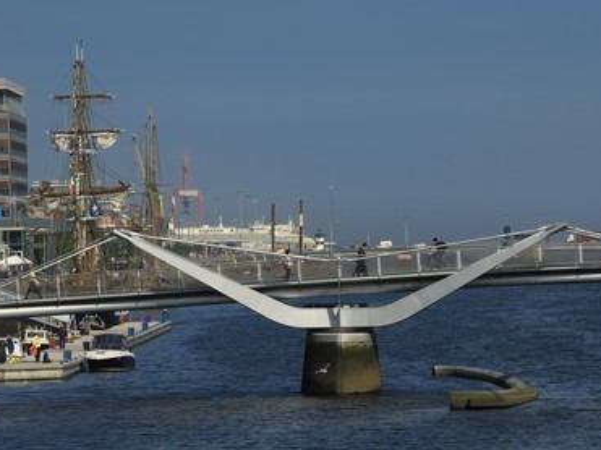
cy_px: 225
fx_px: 4547
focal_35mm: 262
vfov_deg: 5.7
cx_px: 318
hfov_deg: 7.6
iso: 100
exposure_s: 1/400
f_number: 8
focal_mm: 160
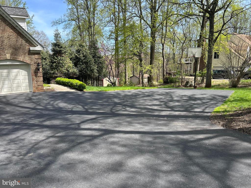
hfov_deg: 67.3
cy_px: 94
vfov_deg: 53.1
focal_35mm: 26
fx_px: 189
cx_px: 126
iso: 50
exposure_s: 1/1124
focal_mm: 5.7
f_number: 1.5
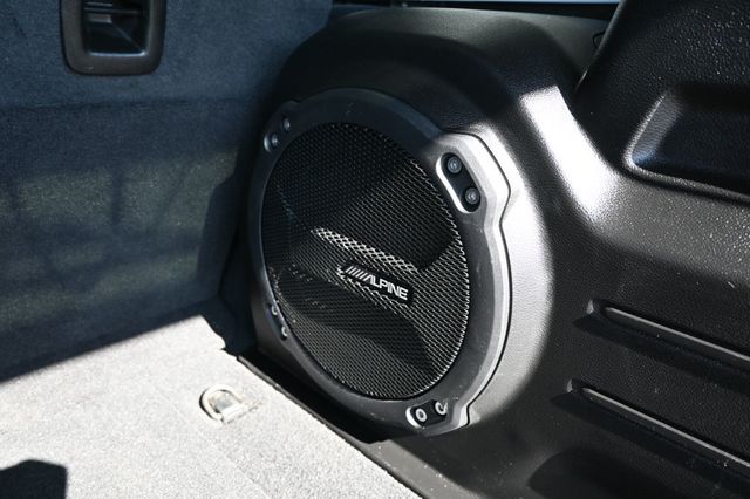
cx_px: 375
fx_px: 500
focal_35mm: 24
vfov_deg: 53.1
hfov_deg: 73.8
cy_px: 250
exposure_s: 1/125
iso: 560
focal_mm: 16
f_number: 3.5
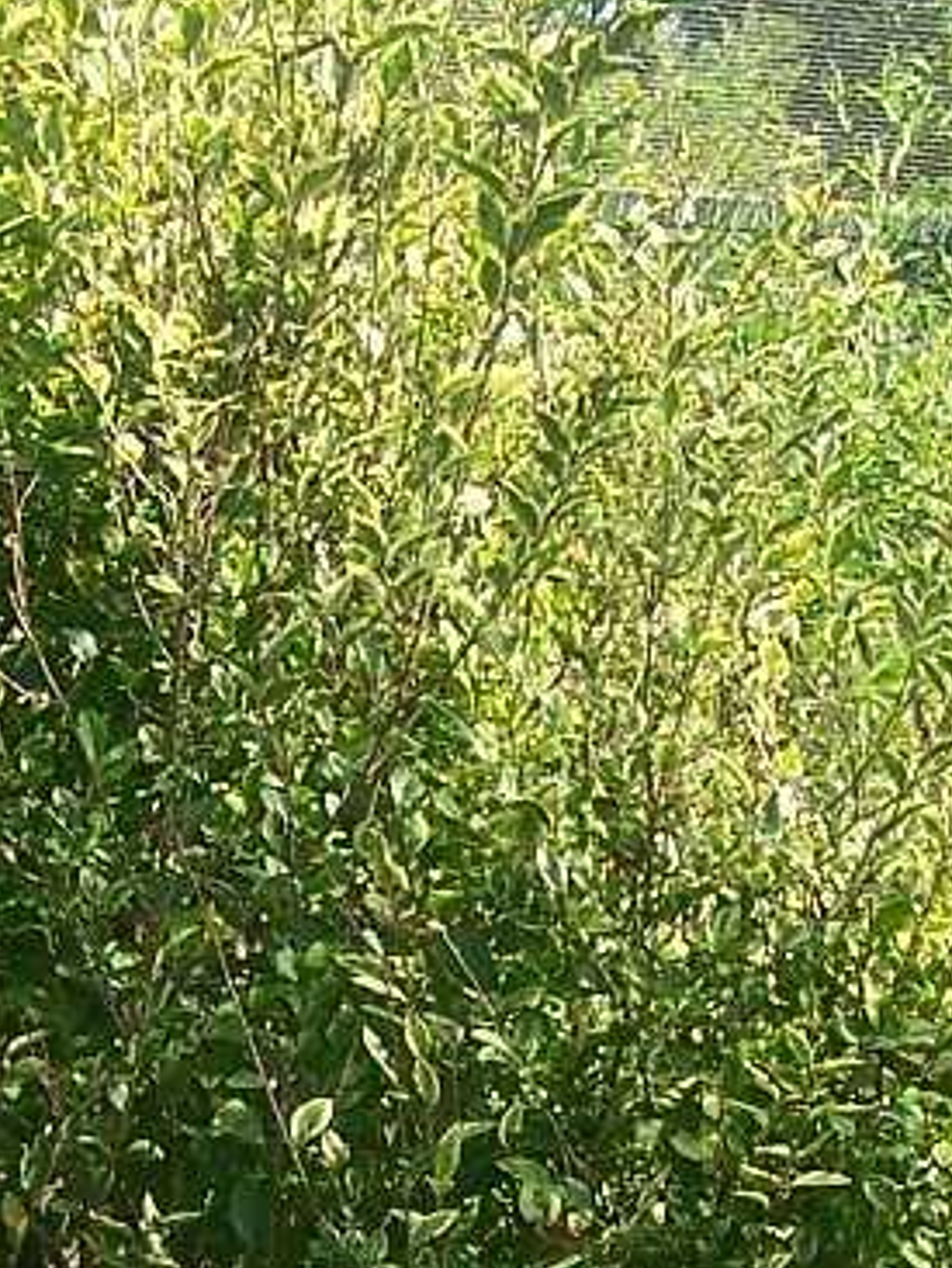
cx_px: 270
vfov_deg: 11.6
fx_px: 6080
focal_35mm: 166
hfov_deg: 8.9
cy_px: 1642
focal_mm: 6.3
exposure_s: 1/200
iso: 64
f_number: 2.8
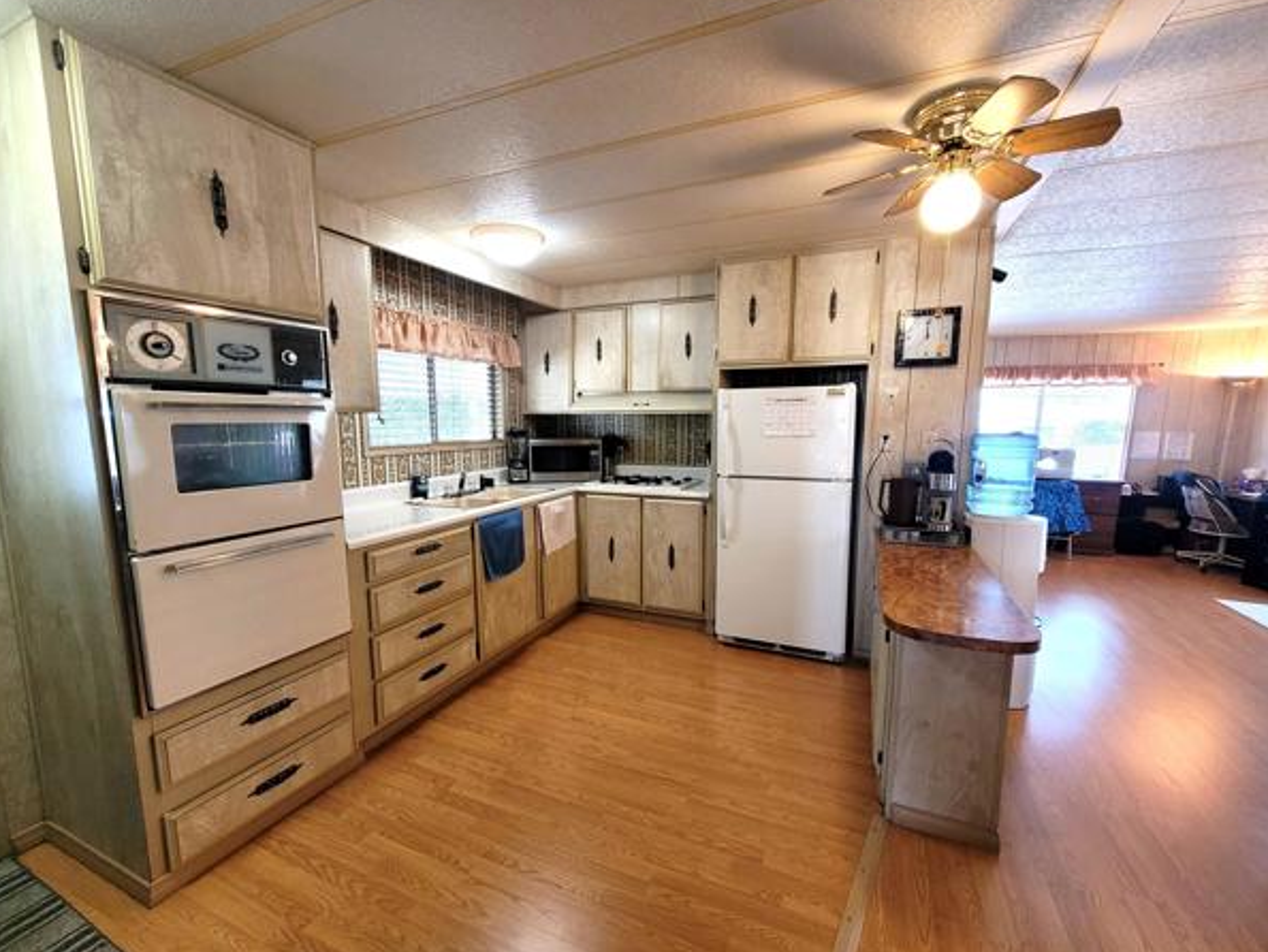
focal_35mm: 14
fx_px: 513
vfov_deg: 85.7
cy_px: 480
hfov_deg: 102.0
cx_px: 623
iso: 160
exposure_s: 1/60
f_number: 2.2
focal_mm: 1.74
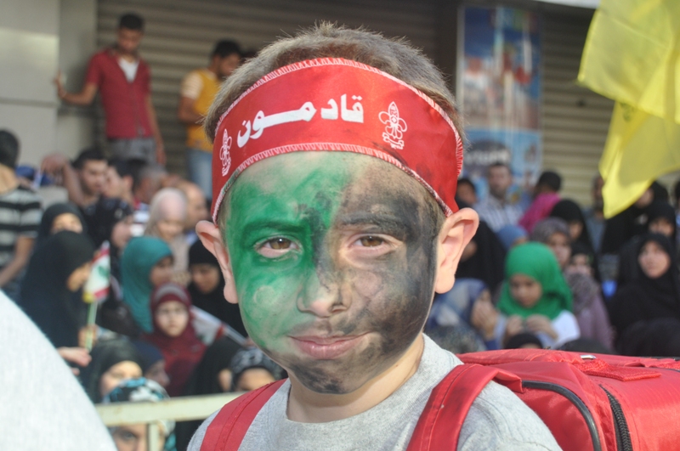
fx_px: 1556
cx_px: 340
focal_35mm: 82
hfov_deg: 24.7
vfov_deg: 16.5
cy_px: 226
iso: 500
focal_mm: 55
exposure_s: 1/200
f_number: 10
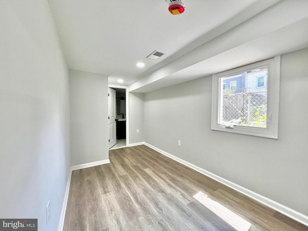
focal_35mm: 13
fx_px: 116
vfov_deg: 89.9
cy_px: 116
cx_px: 154
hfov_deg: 106.2
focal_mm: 1.57
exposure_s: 1/120
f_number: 1.8
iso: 125
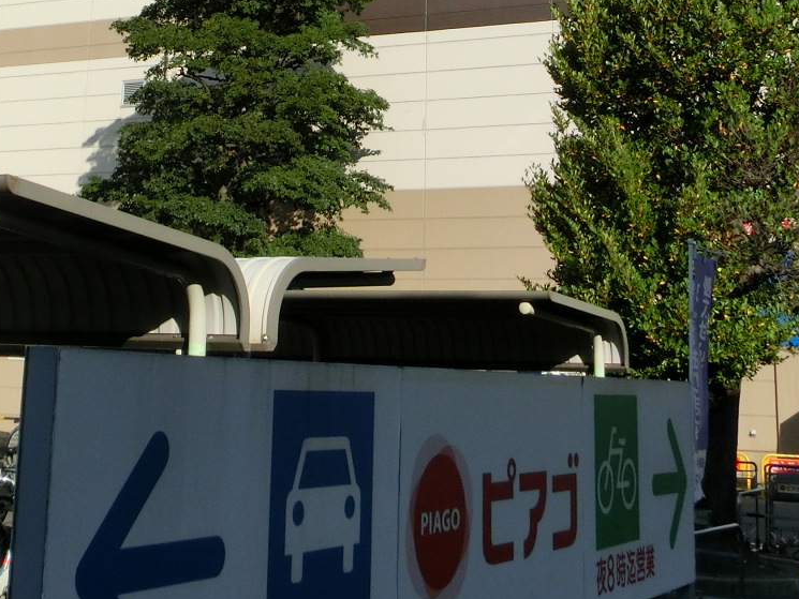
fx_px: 1524
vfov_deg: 21.4
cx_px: 293
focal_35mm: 66
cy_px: -23
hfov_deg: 29.3
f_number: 7.9
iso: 80
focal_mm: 4.24
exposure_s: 1/250
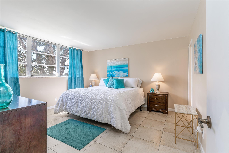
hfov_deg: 96.7
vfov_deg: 73.7
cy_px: 76
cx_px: 114
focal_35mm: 16
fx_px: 102
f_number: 8
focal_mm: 16
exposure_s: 1/25
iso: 100
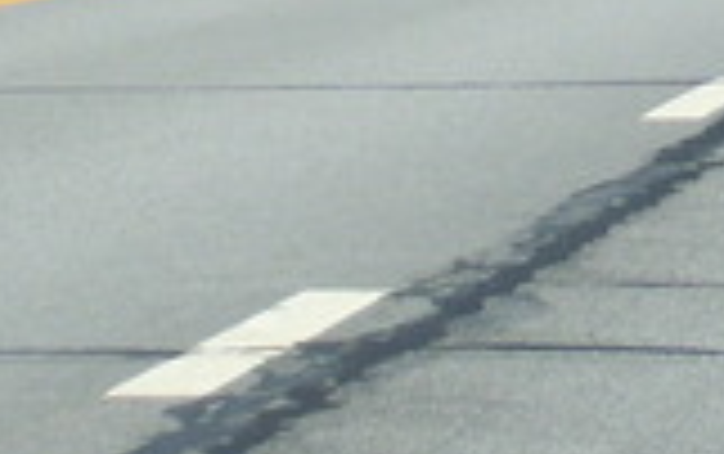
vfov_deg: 2.3
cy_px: -391
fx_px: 11239
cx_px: 1349
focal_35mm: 569
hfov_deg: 3.7
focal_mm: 18
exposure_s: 1/500
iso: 80
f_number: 4.6
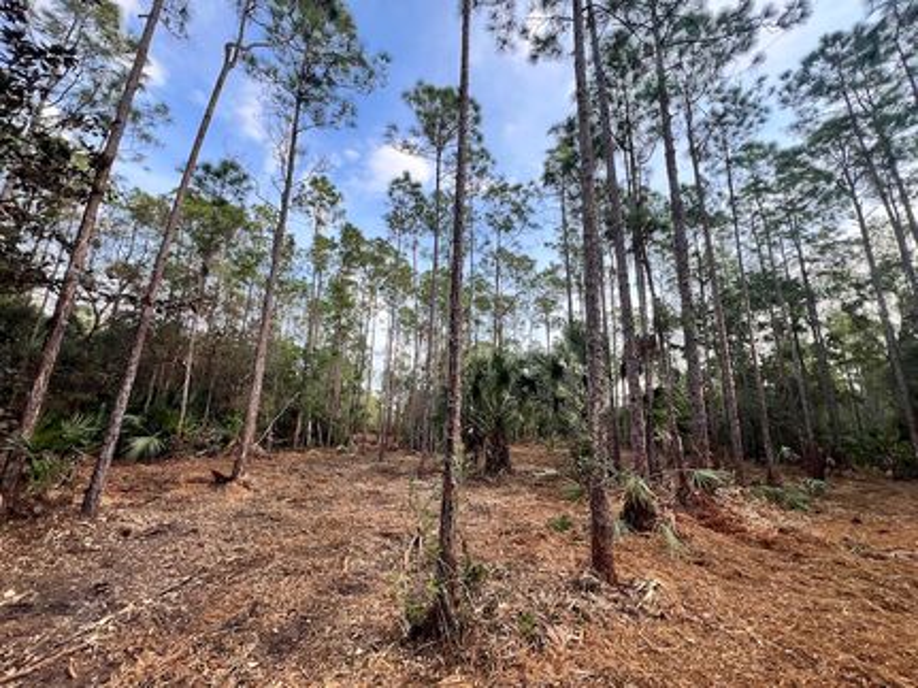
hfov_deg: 106.2
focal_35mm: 13
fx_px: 345
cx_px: 459
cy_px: 344
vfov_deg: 89.9
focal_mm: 1.57
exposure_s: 1/364
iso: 32
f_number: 1.8
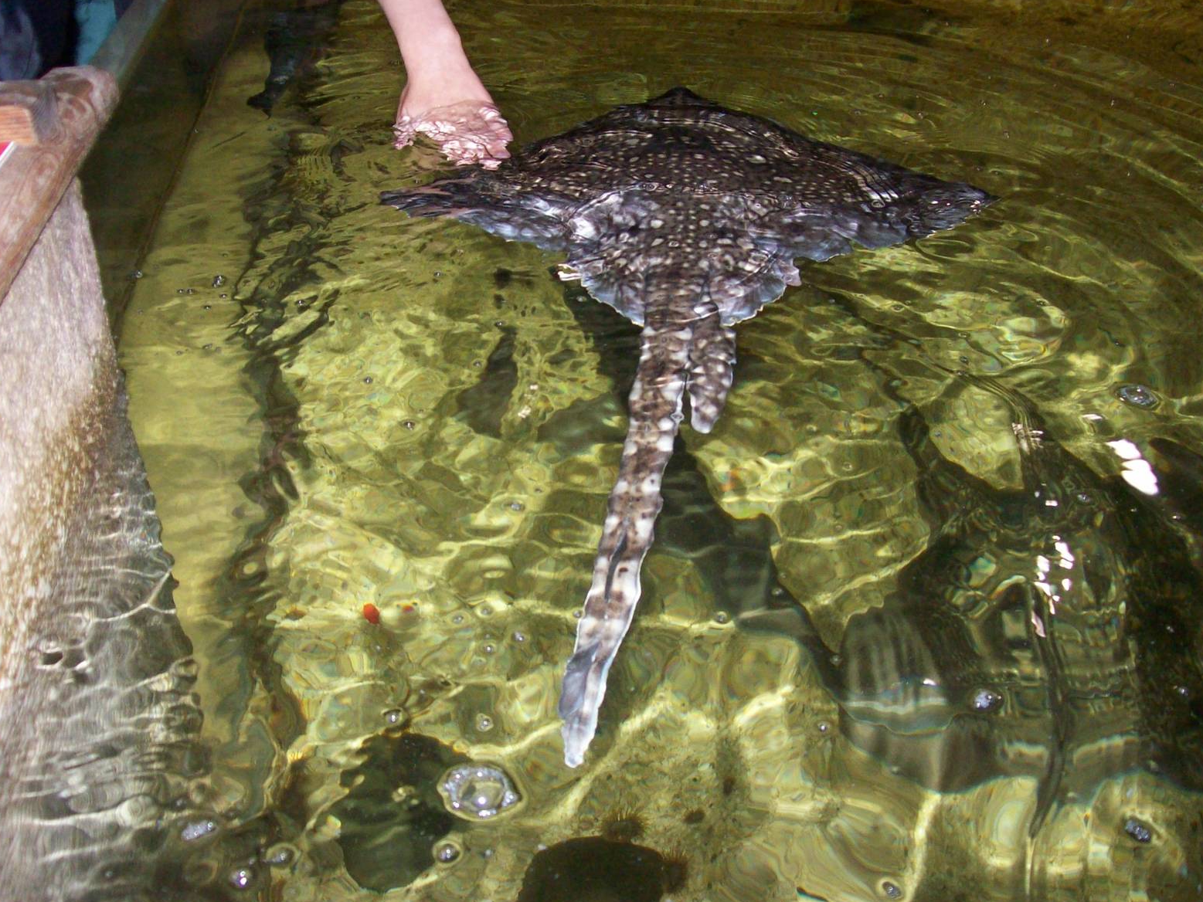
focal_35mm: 37
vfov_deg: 38.7
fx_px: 1286
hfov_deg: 50.1
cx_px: 595
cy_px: 449
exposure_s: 1/64
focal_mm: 6
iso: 200
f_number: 2.7
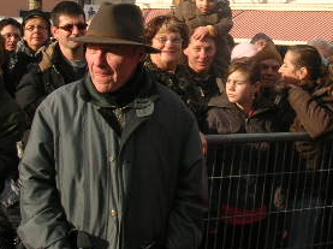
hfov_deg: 23.9
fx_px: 778
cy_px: 16
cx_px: 246
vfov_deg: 17.8
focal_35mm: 81
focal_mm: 5.8
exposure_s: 1/179
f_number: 5.6
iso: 50
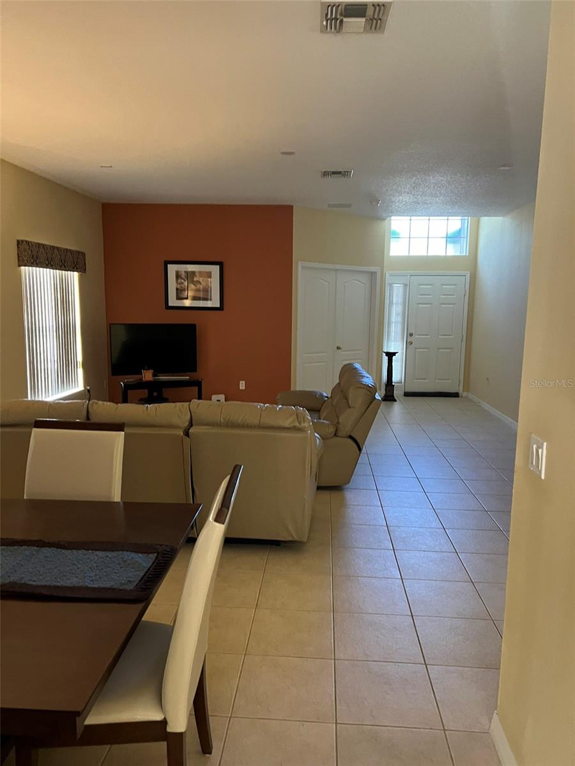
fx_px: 576
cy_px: 383
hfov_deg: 53.1
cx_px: 288
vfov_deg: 67.3
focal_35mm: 26
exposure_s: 1/53
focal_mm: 5.7
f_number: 1.5
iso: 500
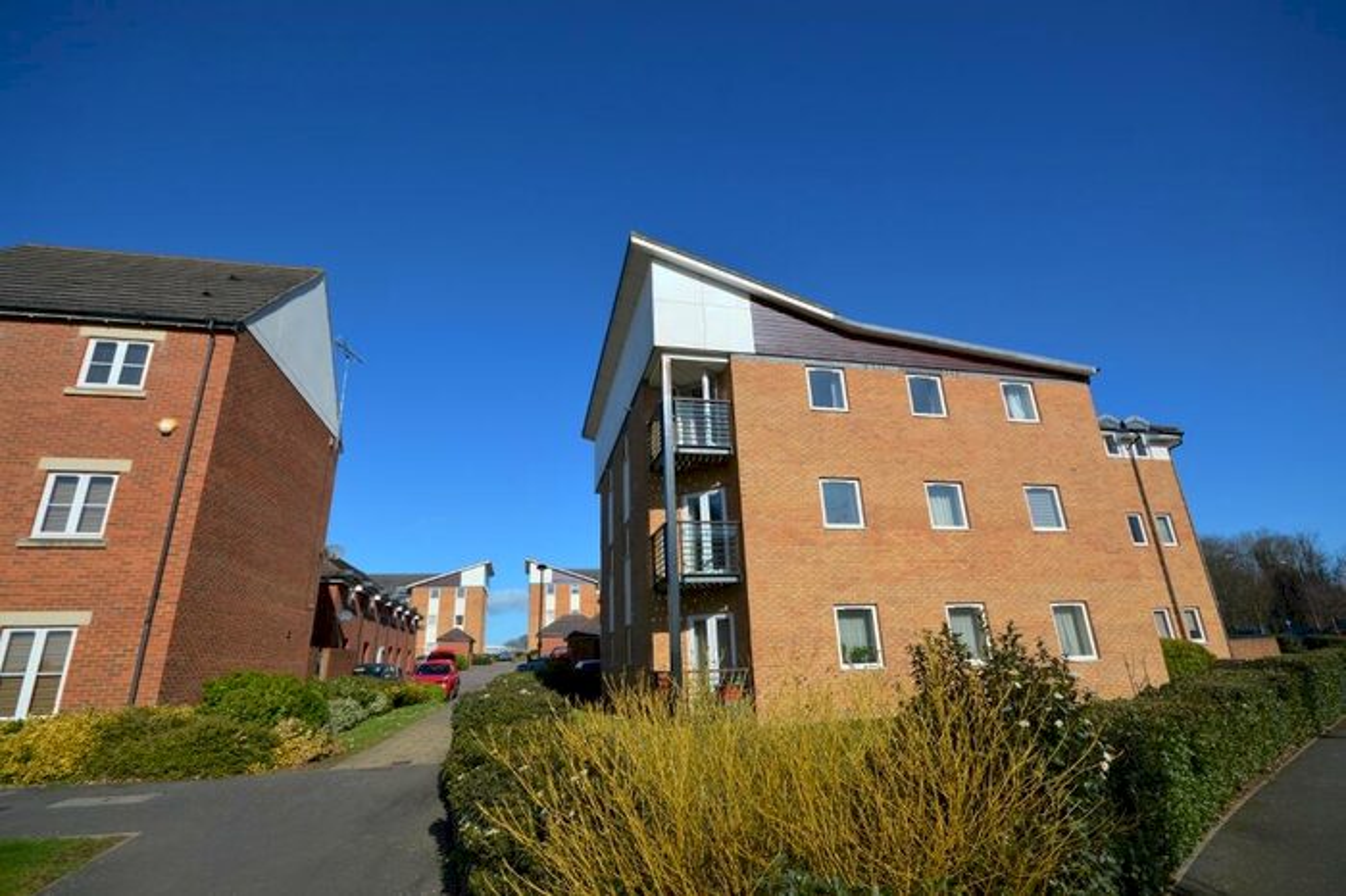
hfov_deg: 95.0
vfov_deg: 72.0
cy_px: 448
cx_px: 673
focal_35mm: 16
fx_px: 617
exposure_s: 1/320
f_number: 9
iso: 100
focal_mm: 11
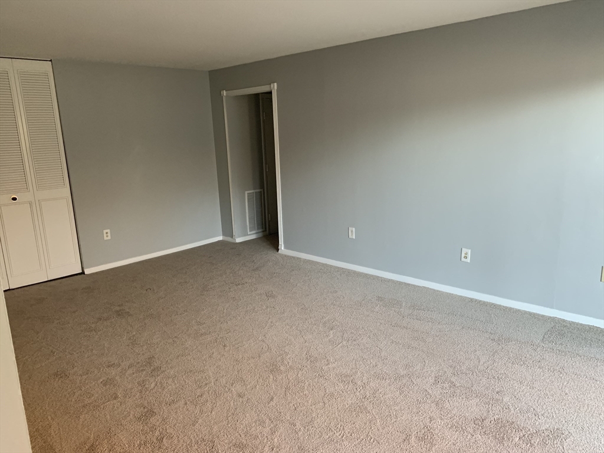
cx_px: 302
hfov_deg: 67.3
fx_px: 454
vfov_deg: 53.1
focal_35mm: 26
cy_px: 226
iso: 160
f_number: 1.8
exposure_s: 1/60
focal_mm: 4.25
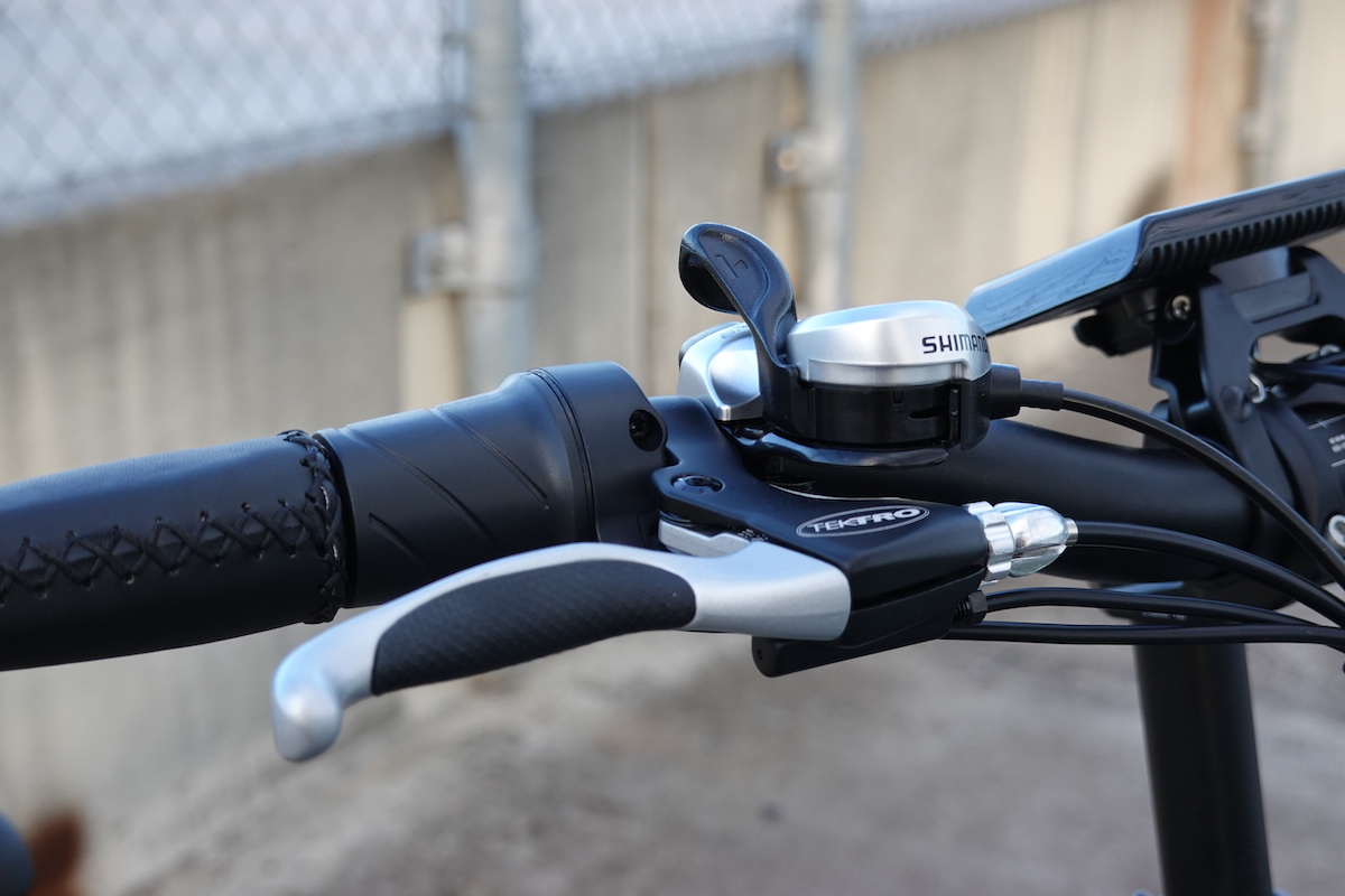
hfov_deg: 32.9
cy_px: 448
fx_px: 2279
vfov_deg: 22.3
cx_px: 672
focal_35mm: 61
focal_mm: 22.46
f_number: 4
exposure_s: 1/80
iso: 125
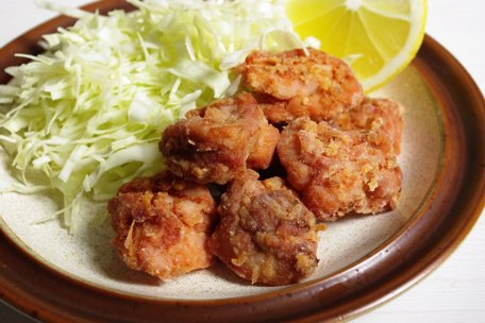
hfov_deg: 31.4
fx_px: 862
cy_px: 162
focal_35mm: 64
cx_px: 242
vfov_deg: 21.2
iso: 800
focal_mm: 42.5
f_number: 8
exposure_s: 1/500
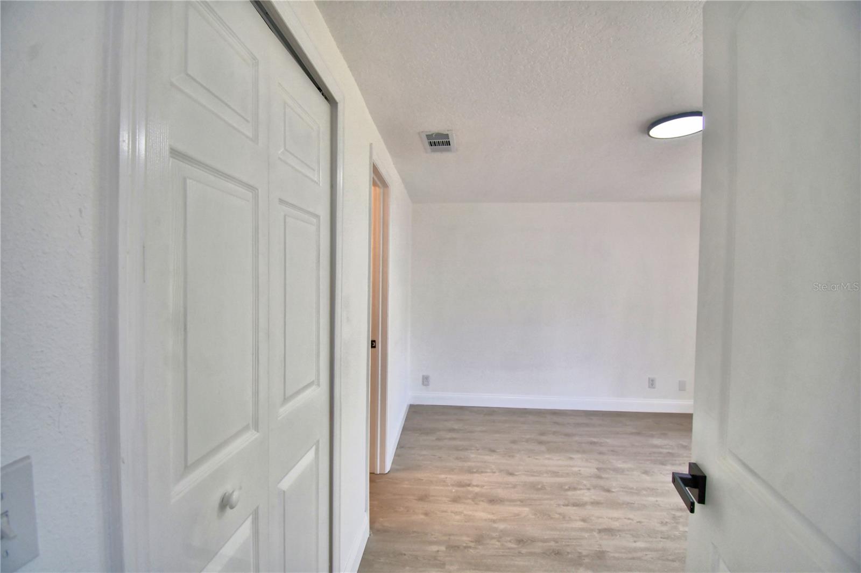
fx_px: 359
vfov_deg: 77.3
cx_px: 430
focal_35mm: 15
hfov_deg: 100.4
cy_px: 286
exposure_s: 1/125
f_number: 4.5
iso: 250
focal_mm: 10
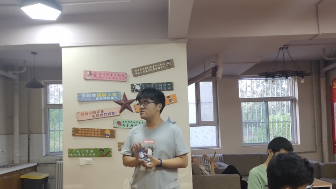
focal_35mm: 29
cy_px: 118
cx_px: 165
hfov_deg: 66.0
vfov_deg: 40.0
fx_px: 258
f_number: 2
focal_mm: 3.87
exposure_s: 1/33
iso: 810
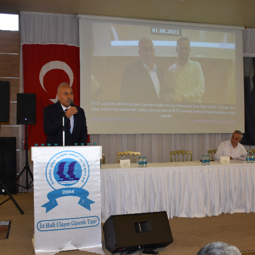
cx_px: 123
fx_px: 372
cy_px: 128
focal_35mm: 45
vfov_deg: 37.8
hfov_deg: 37.8
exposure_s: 1/60
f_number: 3.8
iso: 400
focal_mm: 23
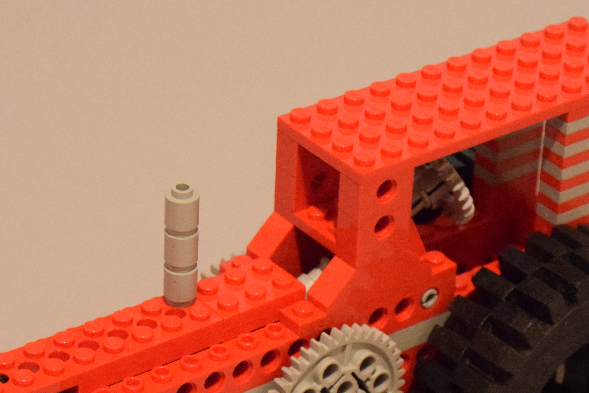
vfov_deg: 7.9
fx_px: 2848
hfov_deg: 11.8
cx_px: 319
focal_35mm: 174
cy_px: 375
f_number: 5.6
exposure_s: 1/60
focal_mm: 55
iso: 5600
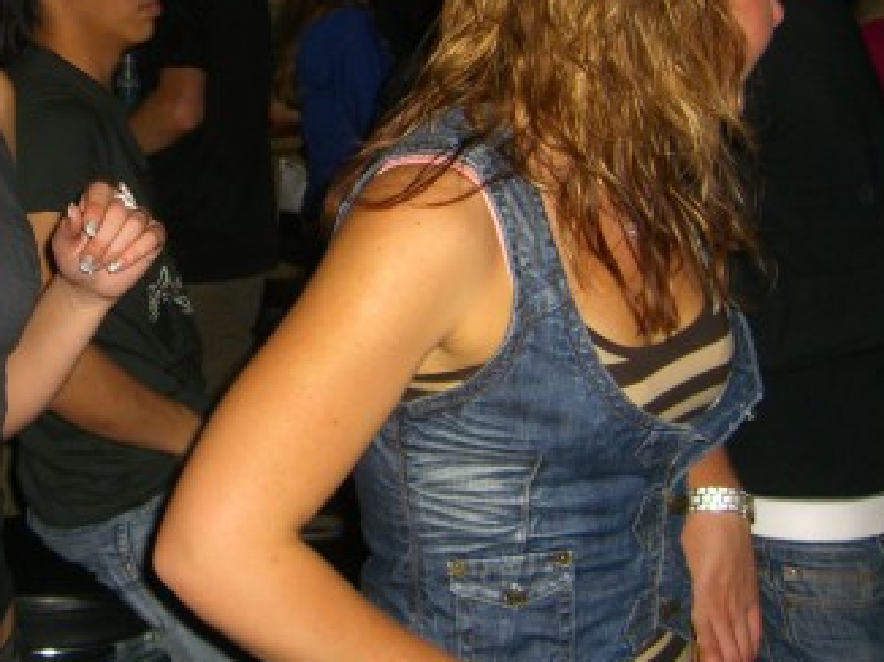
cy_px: 100
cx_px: 171
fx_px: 1786
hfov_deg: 27.2
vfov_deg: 20.7
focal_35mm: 70
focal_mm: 7.9
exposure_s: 1/60
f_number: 2.8
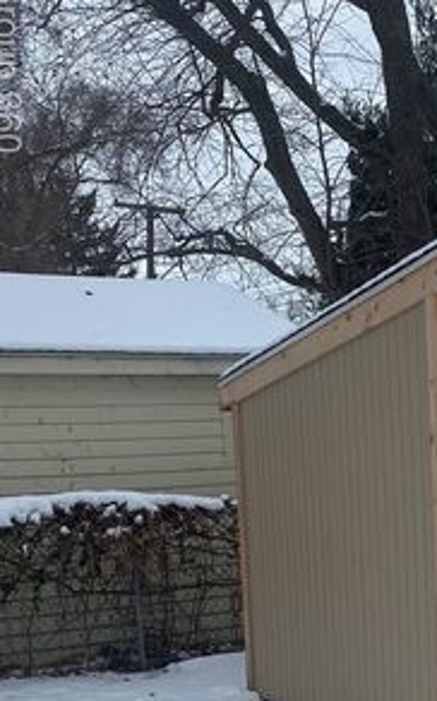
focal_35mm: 63
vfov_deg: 31.6
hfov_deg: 19.0
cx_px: 581
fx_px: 1203
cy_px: 565
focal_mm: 4.25
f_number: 1.8
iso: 32
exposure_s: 1/1043
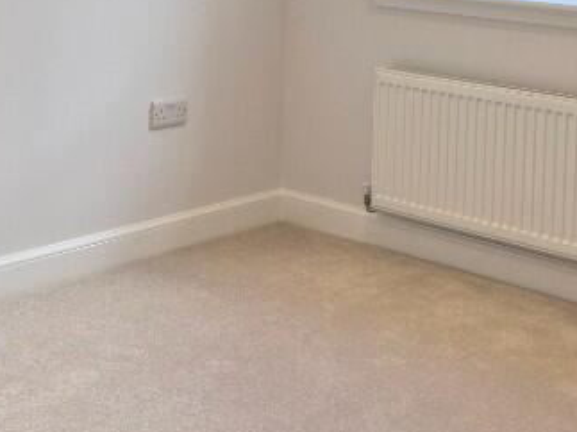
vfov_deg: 19.3
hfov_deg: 26.7
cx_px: 320
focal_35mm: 73
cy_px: -41
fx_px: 1216
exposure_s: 1/100
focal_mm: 5.4
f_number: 1.8
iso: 40
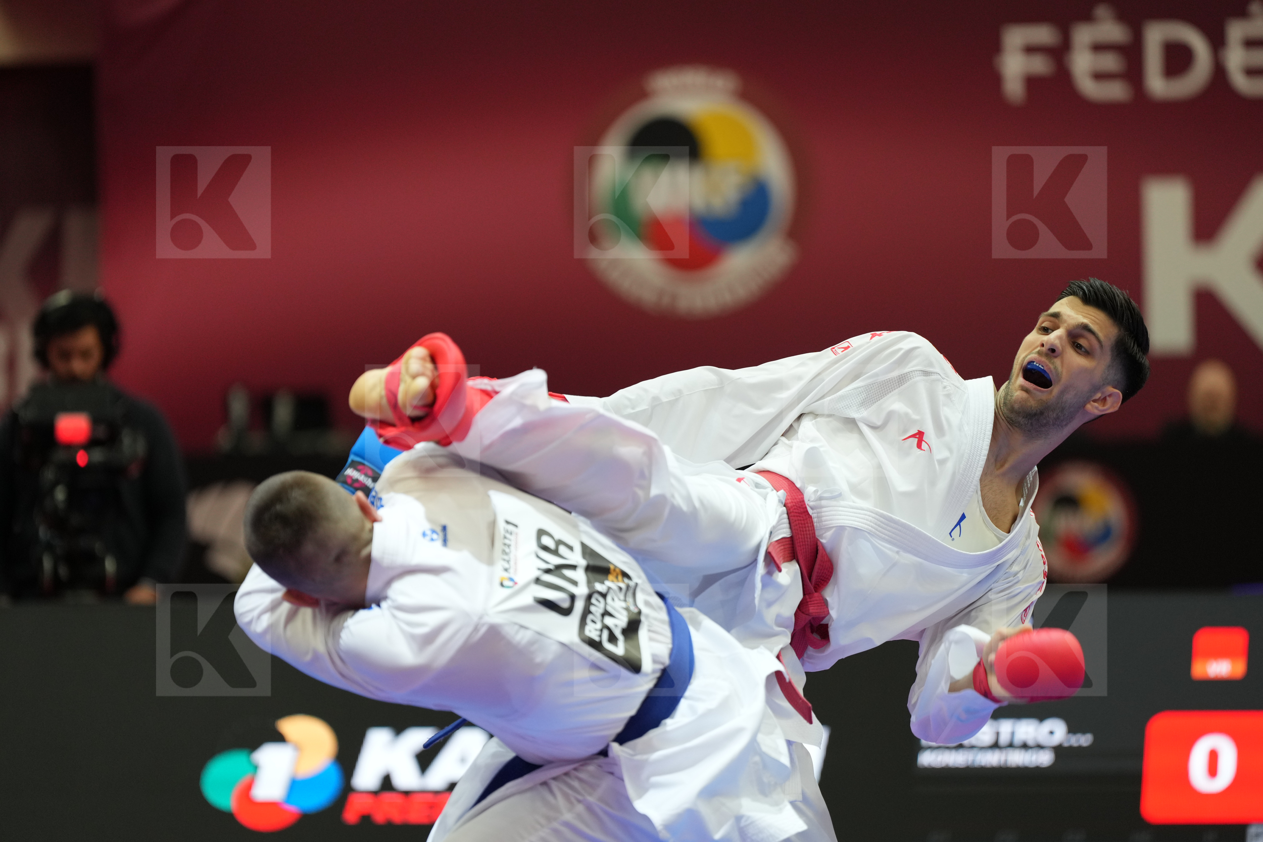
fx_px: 6910
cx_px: 632
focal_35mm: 197
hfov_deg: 10.4
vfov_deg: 7.0
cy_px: 421
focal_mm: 197
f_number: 2.8
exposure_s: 1/1000
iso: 1250
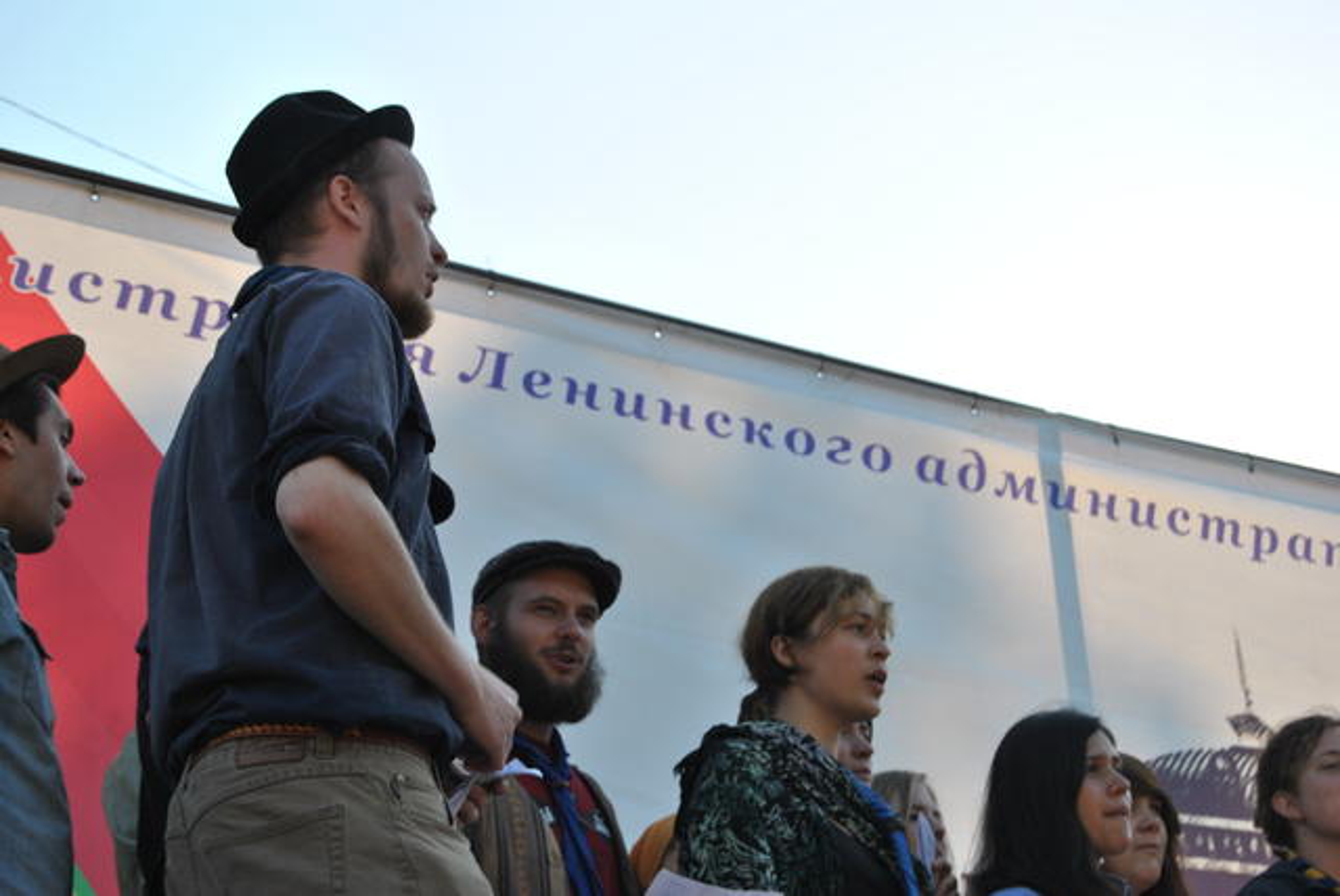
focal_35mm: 82
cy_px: 448
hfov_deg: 24.6
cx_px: 670
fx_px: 3074
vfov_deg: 16.6
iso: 100
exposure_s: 1/160
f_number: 6.3
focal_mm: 55
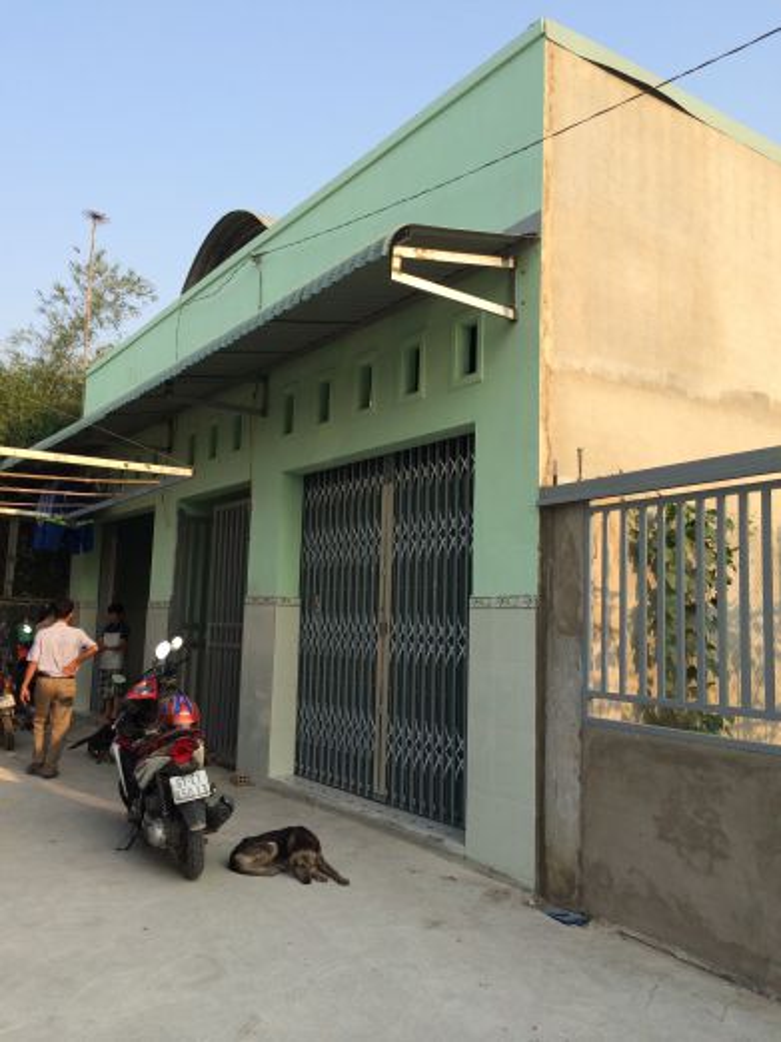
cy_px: 521
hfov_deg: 46.8
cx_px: 390
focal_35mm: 30
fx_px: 903
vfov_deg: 60.0
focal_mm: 4.12
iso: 32
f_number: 2.2
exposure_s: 1/820
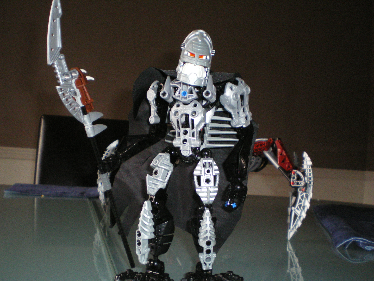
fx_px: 411
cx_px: 187
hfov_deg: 49.0
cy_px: 140
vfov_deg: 37.7
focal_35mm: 38
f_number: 3.1
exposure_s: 1/50
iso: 400
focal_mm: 6.3
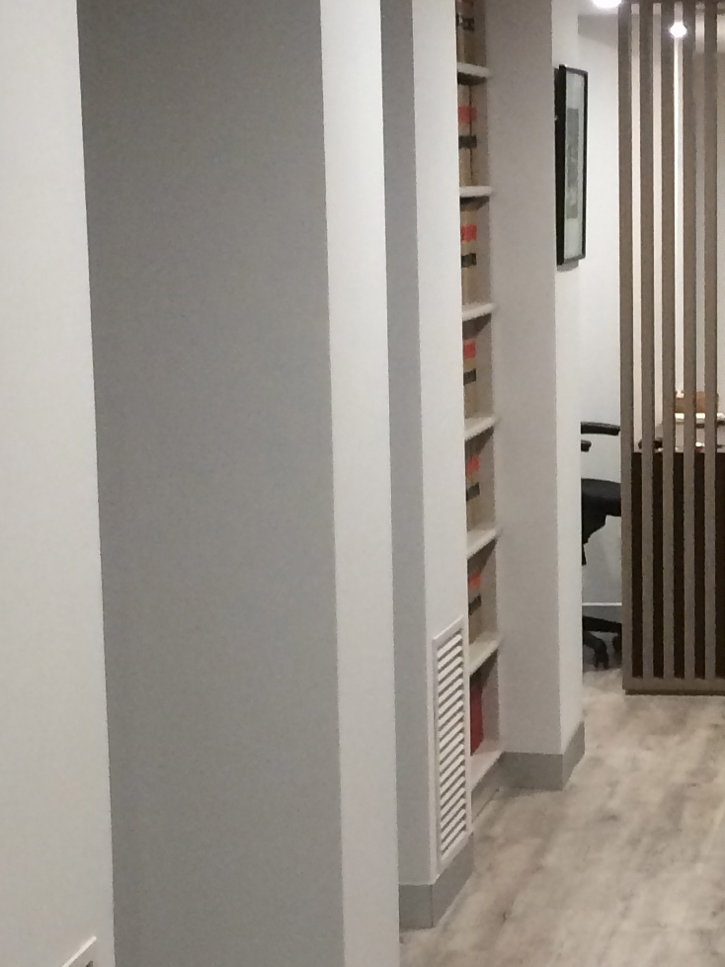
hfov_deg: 14.6
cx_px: 716
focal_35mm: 100
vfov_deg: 19.6
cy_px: 635
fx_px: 2793
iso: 125
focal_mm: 4.12
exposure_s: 1/30
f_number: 2.2
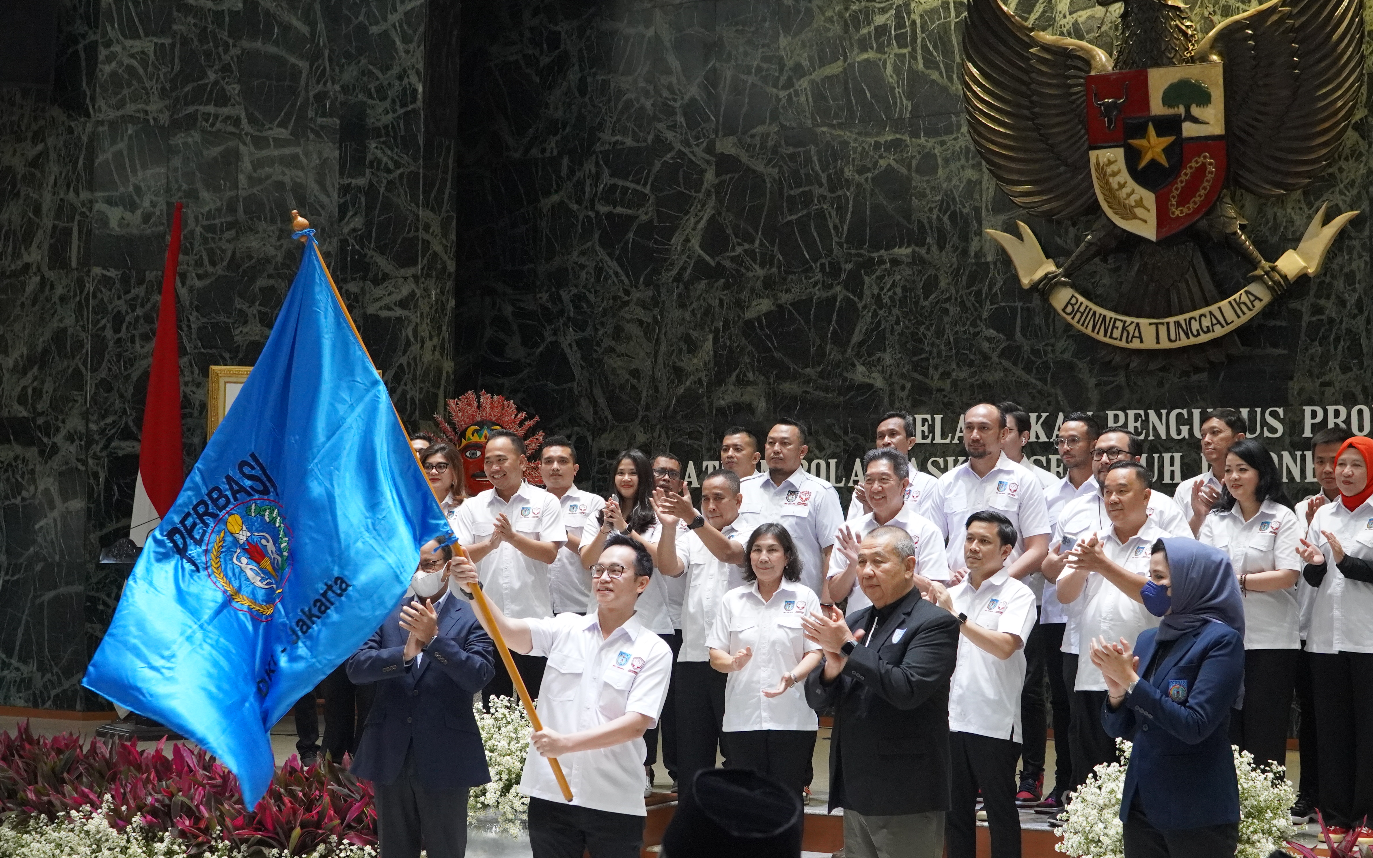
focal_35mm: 54
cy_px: 506
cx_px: 669
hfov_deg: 37.5
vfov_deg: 23.9
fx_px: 2021
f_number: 4
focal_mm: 28
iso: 2000
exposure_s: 1/160
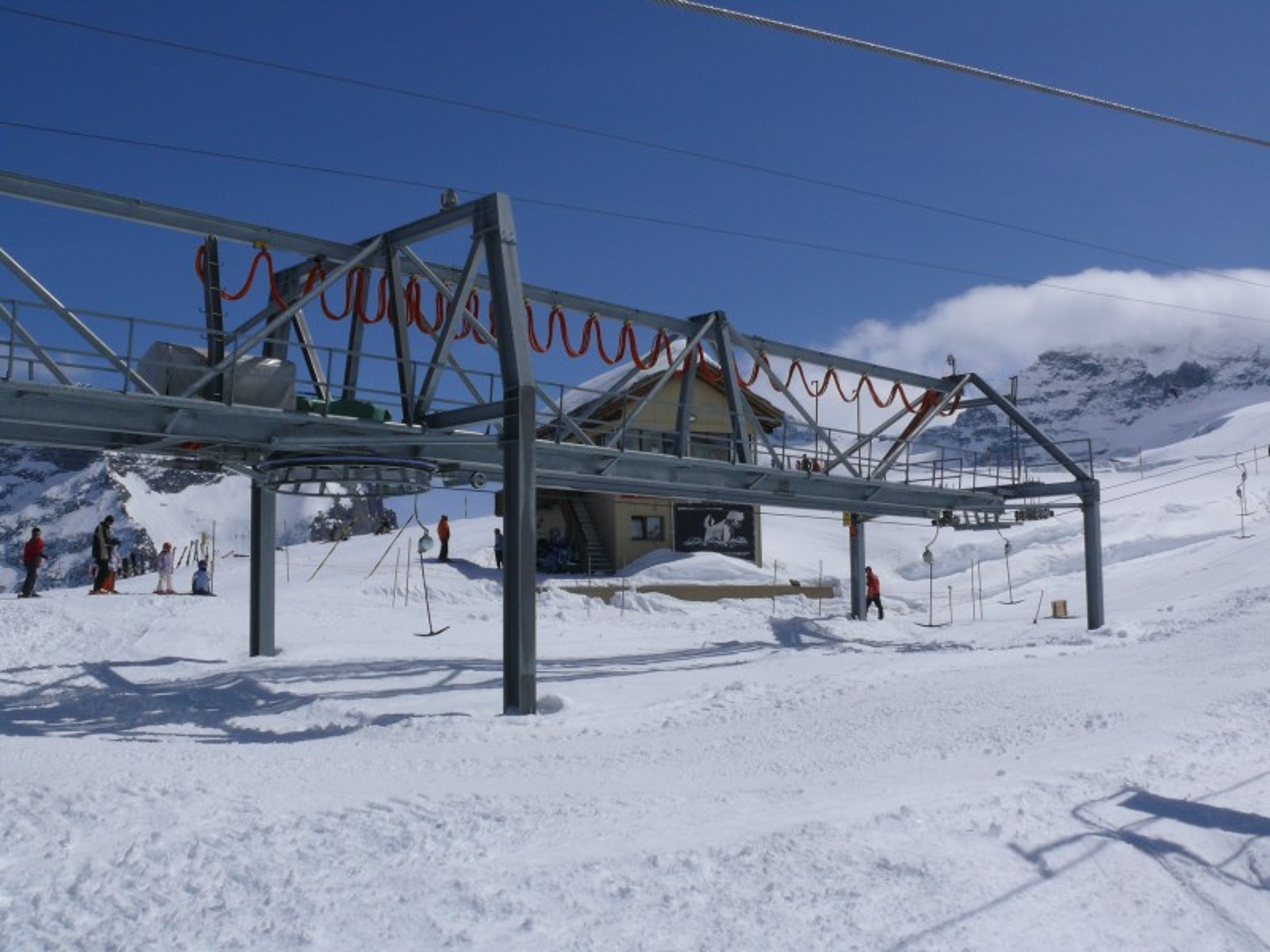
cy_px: 476
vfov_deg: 40.7
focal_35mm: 35
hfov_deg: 52.6
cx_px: 635
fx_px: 1284
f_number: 10
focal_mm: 7.4
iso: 100
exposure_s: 1/800
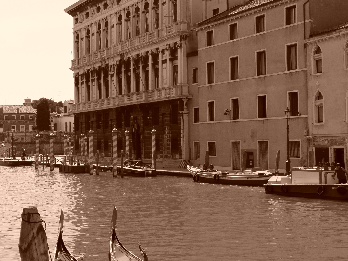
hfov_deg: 32.7
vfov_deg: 24.8
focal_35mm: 59
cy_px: 112
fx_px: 593
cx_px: 153
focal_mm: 7.8
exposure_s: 1/640
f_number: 4.2
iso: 100
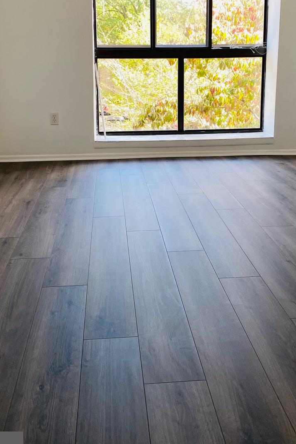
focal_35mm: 39
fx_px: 481
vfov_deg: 48.7
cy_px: 145
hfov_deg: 34.2
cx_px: 159
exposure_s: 1/120
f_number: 1.8
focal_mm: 4.25
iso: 40
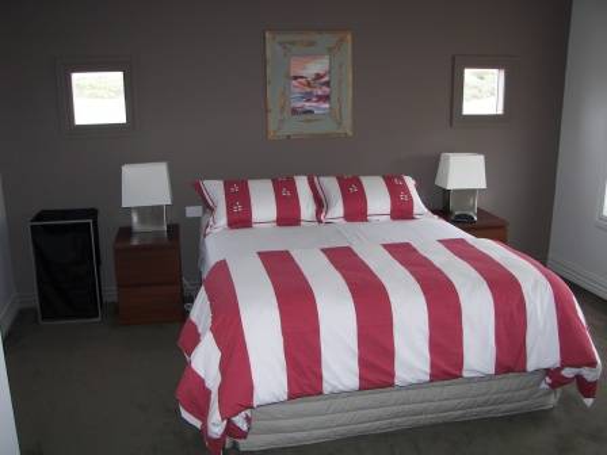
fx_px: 631
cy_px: 228
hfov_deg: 51.4
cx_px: 304
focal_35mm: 36
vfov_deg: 39.7
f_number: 2.8
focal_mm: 6
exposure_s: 1/30
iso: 64
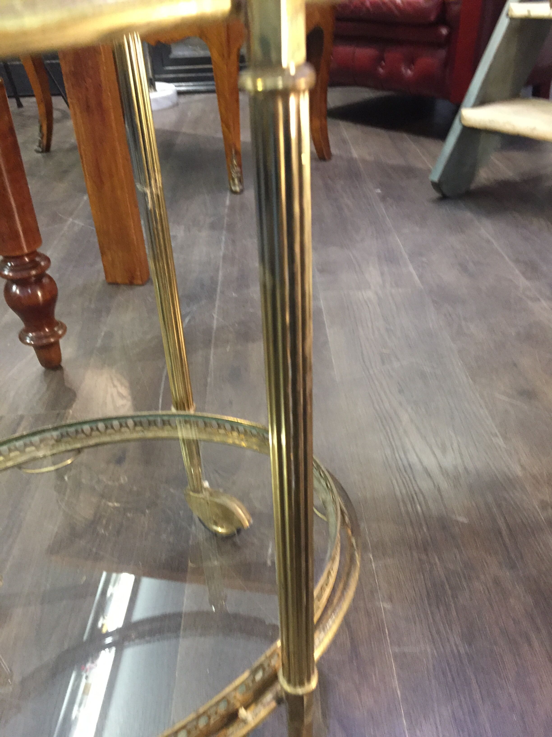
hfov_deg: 48.2
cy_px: 368
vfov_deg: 61.7
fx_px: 617
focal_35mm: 29
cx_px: 276
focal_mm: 4.15
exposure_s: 1/25
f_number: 2.2
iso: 250
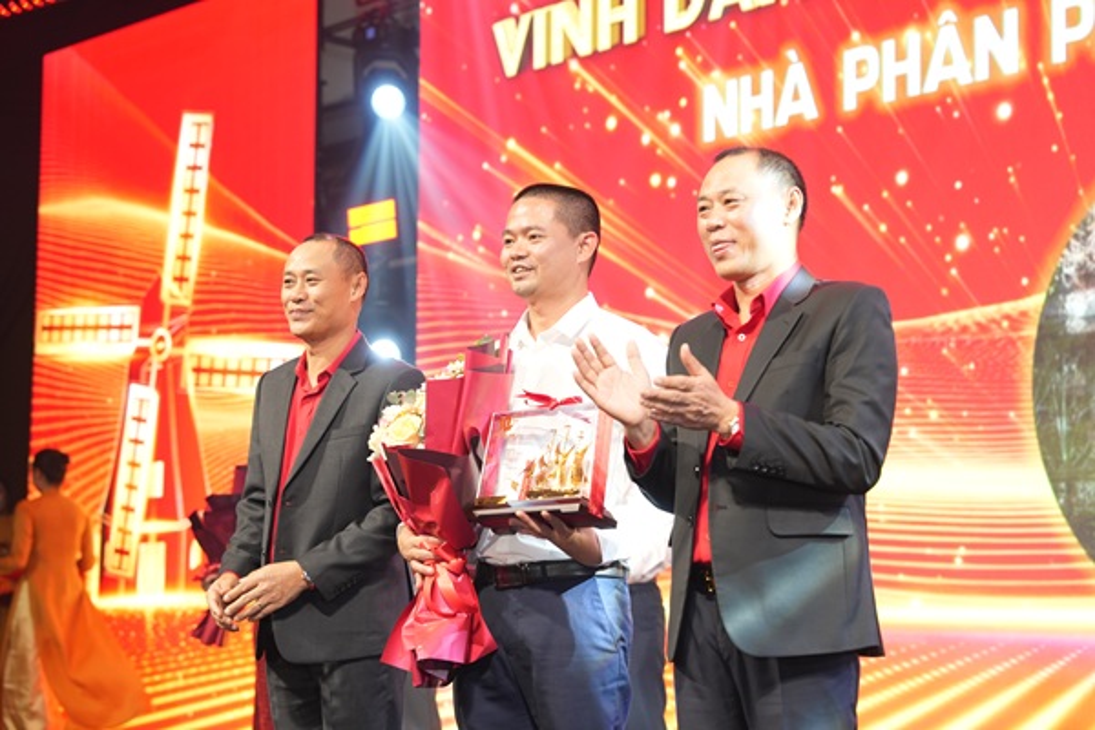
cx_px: 548
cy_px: 365
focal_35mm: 70
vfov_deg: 19.5
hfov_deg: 28.8
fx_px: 2129
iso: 800
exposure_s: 1/160
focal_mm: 70
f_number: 3.5
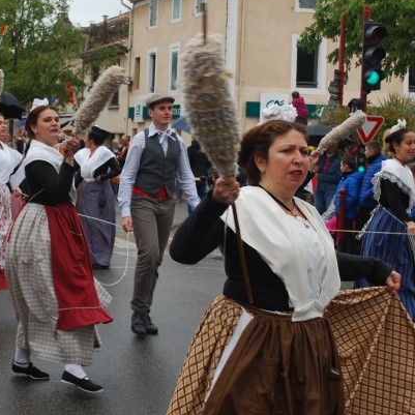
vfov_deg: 23.4
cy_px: 181
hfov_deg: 23.3
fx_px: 1002
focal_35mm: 74
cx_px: 150
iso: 100
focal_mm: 29
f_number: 5.6
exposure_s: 1/125
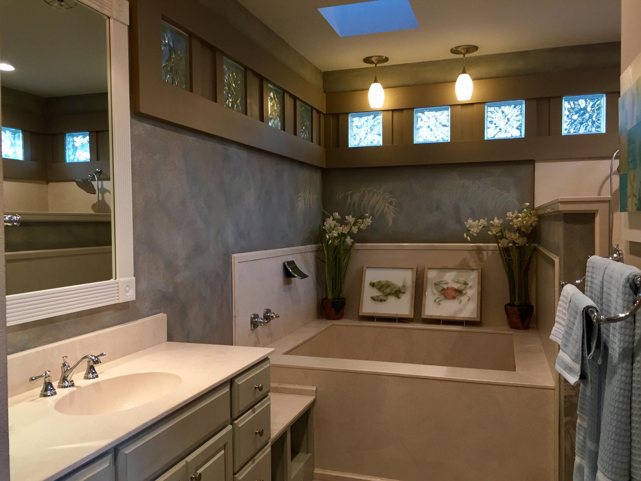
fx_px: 537
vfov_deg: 48.2
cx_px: 320
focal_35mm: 29
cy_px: 240
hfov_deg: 61.7
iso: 64
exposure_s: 1/33
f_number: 2.2
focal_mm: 4.15
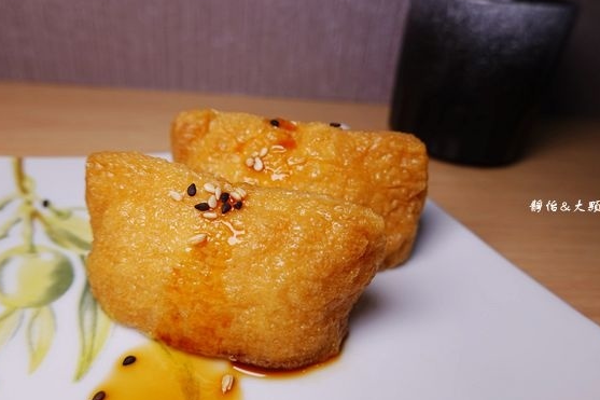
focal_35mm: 28
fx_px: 467
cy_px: 199
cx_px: 288
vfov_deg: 46.4
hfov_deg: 65.5
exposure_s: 1/200
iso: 125
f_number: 3.2
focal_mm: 9
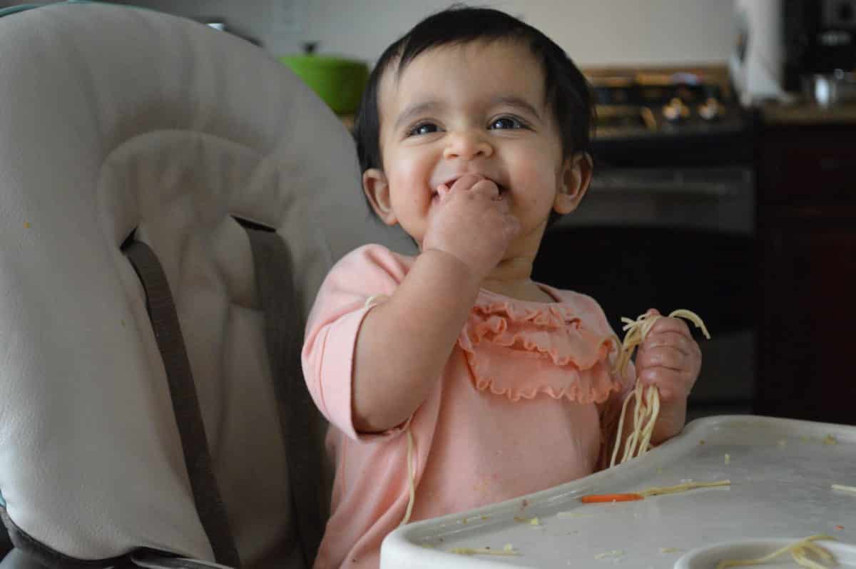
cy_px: 284
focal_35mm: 75
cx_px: 428
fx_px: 1782
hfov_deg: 27.0
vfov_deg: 18.2
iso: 3200
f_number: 5.6
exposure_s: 1/250
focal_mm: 50
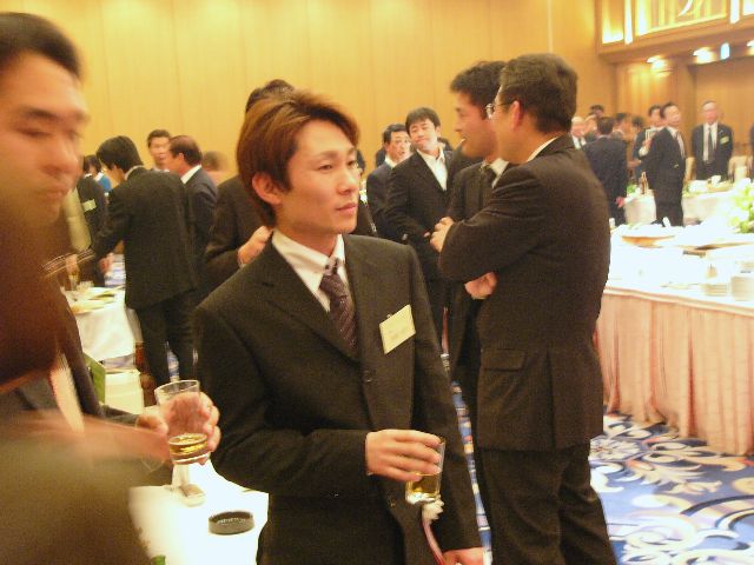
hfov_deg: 34.3
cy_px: 282
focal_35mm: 56
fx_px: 1220
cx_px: 377
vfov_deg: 26.1
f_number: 2.8
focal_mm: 9.3
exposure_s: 1/5
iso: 200
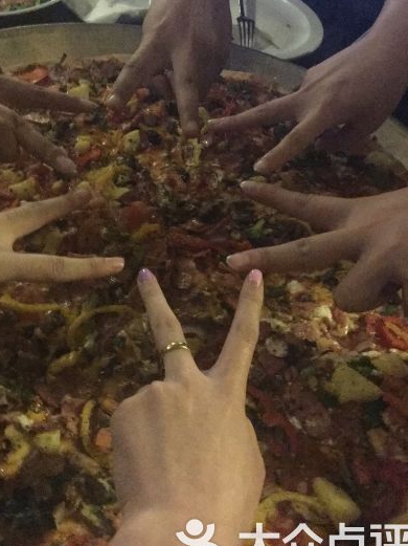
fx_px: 614
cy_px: 232
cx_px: 164
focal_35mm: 39
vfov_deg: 47.7
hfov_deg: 36.6
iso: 1250
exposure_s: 1/17
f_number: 2.2
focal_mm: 4.15
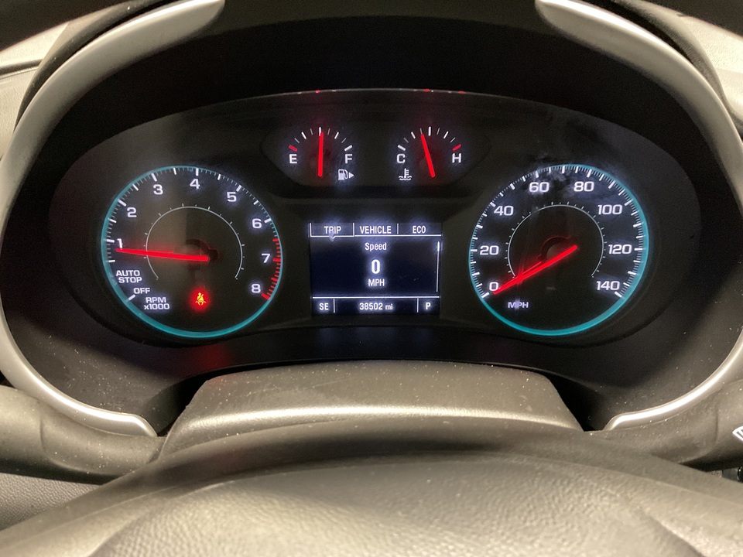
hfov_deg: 61.7
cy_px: 278
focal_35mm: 29
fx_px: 622
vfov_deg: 48.2
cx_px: 372
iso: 500
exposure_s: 1/24
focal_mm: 3
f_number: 1.8
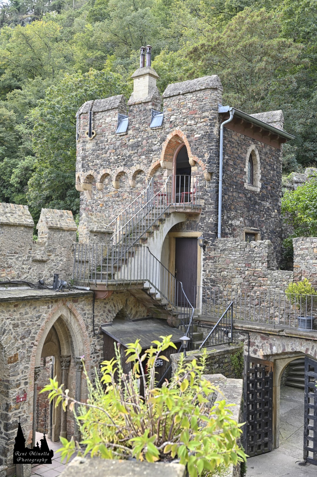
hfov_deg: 35.9
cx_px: 158
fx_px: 489
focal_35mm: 37
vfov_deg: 51.9
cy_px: 238
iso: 200
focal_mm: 37
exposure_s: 1/80
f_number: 4.5
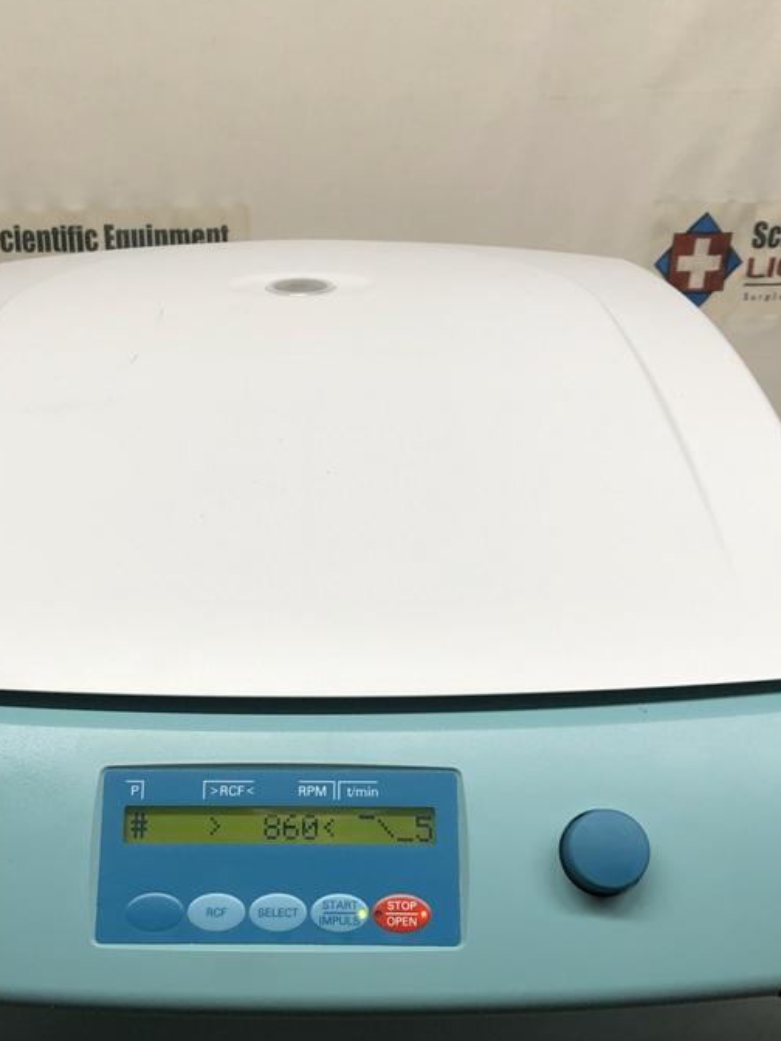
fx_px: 1263
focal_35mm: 42
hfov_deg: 34.3
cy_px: 711
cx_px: 318
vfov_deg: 44.0
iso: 40
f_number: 1.8
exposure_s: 1/120
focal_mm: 3.99
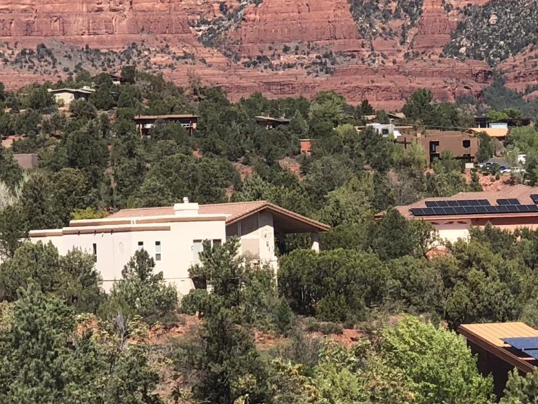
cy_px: 152
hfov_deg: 10.9
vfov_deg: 8.2
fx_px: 2829
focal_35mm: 182
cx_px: 230
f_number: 2.4
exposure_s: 1/941
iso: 16
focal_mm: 6
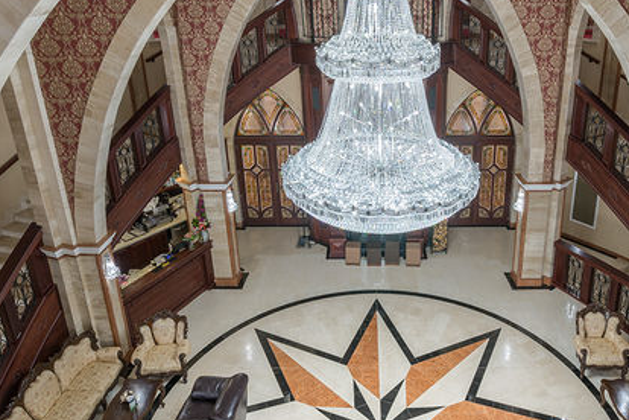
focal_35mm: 29
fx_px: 507
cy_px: 177
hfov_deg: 62.7
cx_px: 398
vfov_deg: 44.8
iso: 100
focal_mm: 15
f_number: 8
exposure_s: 1/10
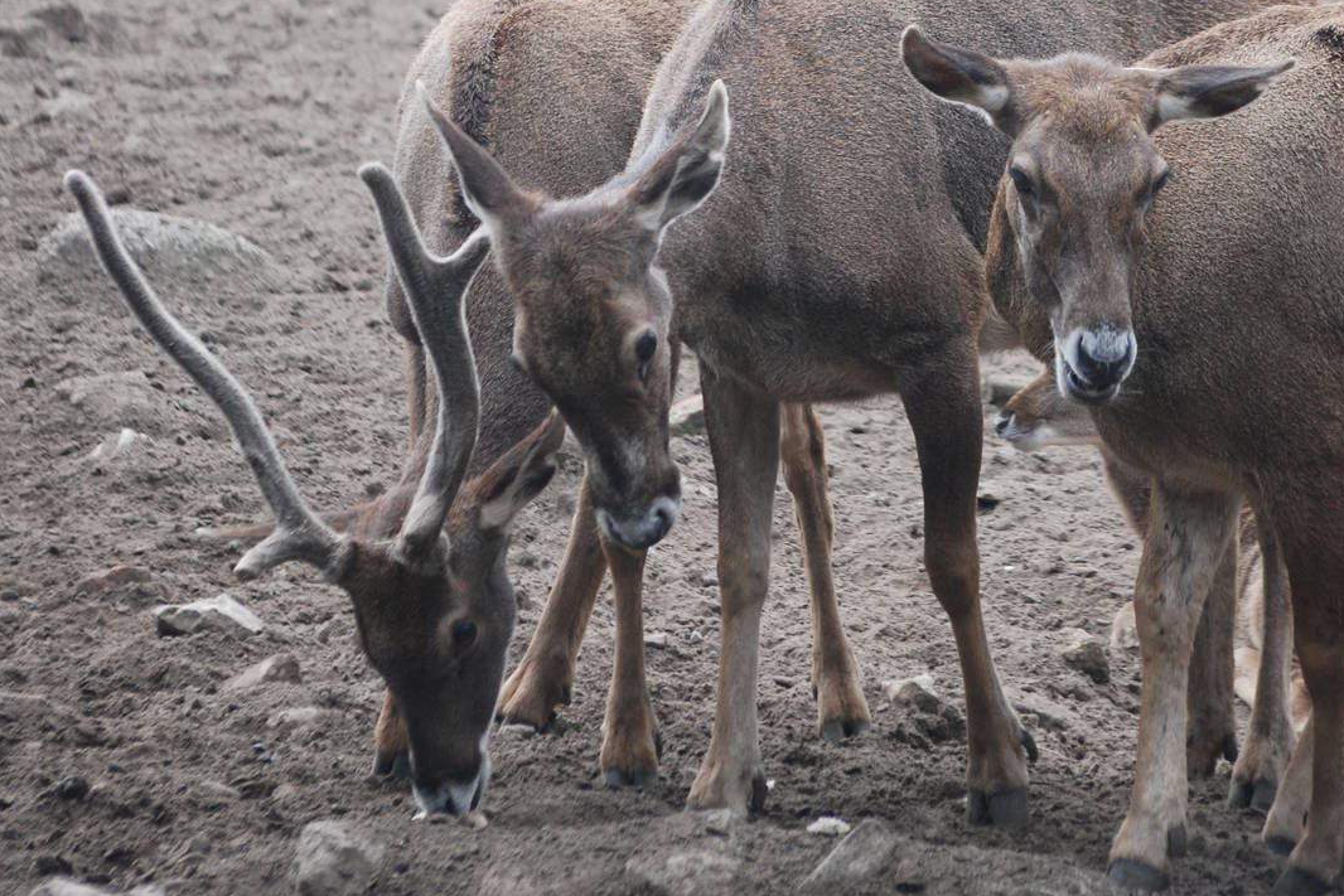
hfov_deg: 6.1
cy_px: -49
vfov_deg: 4.1
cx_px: 673
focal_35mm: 338
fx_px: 12620
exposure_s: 1/500
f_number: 4.5
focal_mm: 150
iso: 320
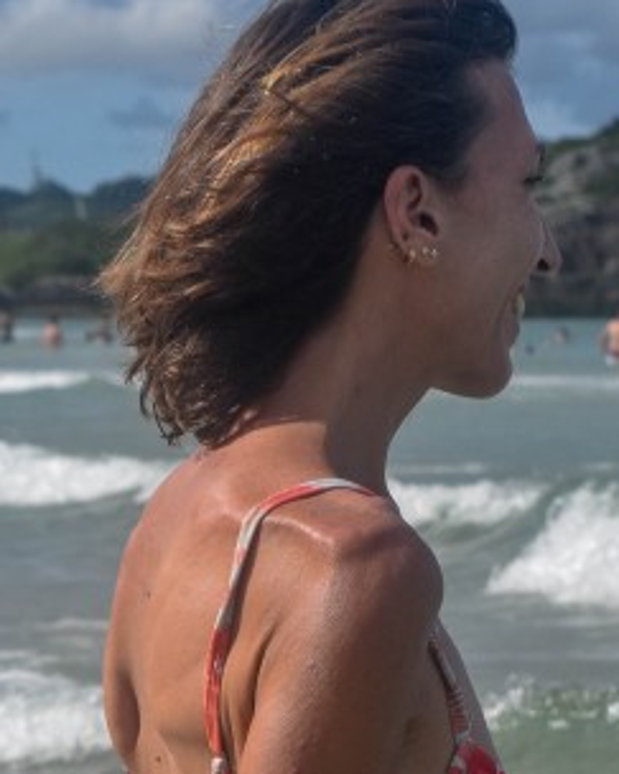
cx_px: 66
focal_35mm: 240
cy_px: 588
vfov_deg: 8.0
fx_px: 5499
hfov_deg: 6.4
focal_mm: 48
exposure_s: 1/2000
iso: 400
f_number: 8
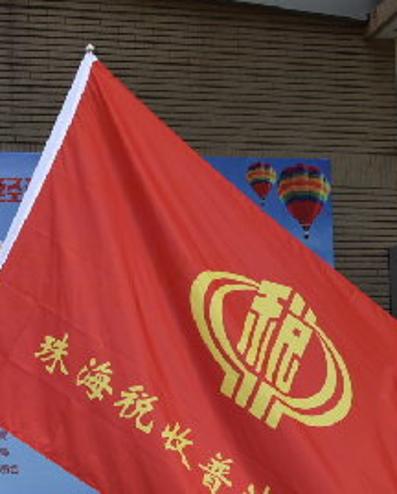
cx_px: 217
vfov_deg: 21.7
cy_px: 446
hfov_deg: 17.9
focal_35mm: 86
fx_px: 1260
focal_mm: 28
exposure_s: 1/250
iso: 220
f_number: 8
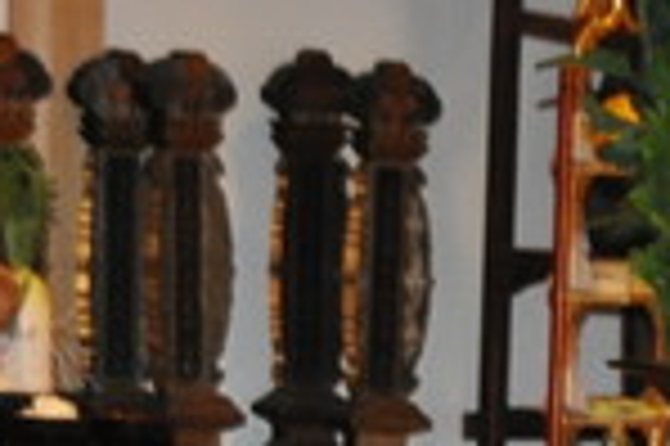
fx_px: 6963
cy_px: 1288
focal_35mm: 375
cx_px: 1061
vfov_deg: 3.6
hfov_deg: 5.4
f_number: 4.2
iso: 800
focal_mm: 35
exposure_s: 1/60
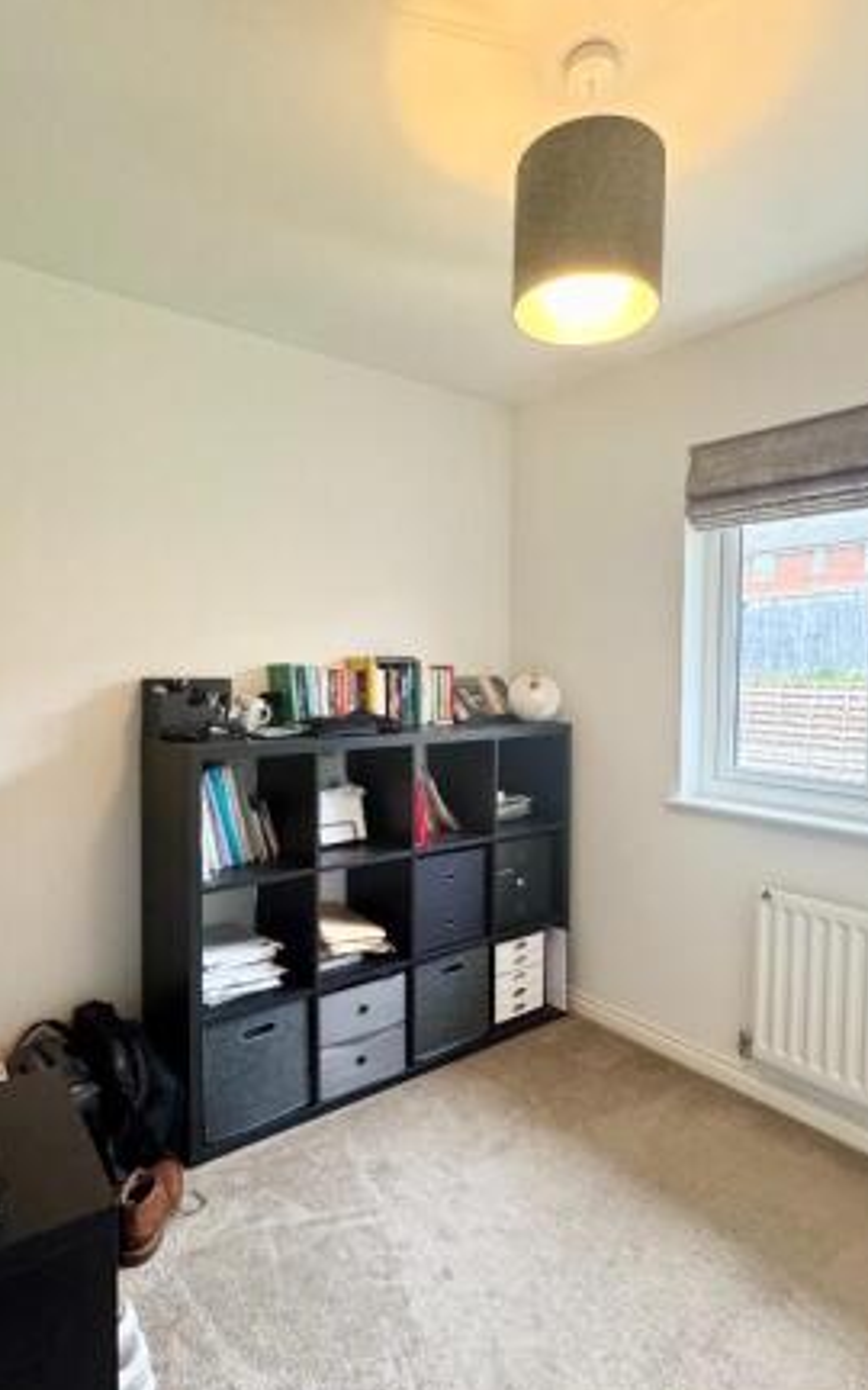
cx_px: 413
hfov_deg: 59.6
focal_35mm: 20
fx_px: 757
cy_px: 697
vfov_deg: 85.1
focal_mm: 2.22
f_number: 2.2
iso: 320
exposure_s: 1/74
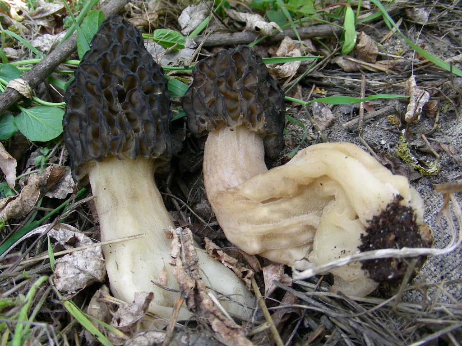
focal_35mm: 38
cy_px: 173
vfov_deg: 37.7
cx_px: 231
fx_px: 507
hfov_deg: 49.0
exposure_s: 1/52.3
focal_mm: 6.3
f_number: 3.5
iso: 50
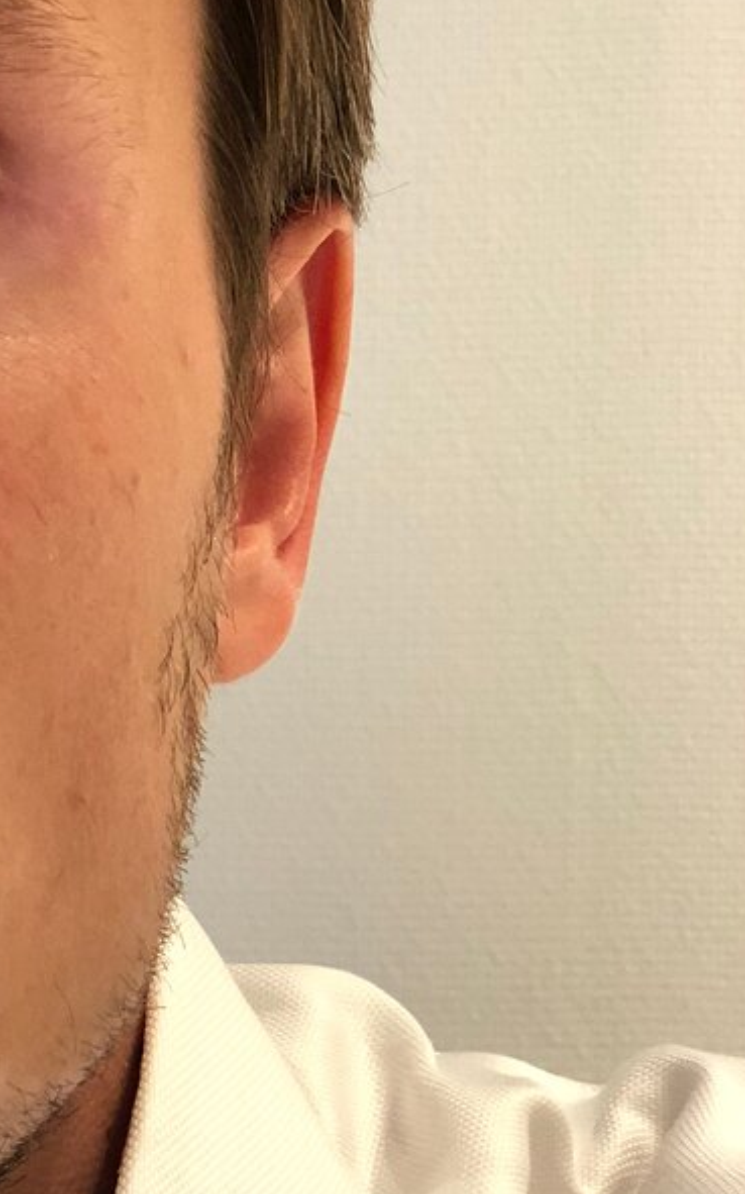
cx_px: -145
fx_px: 3641
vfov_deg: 18.5
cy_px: 877
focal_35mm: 112
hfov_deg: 11.5
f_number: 2.4
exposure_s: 1/25
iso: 160
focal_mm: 6
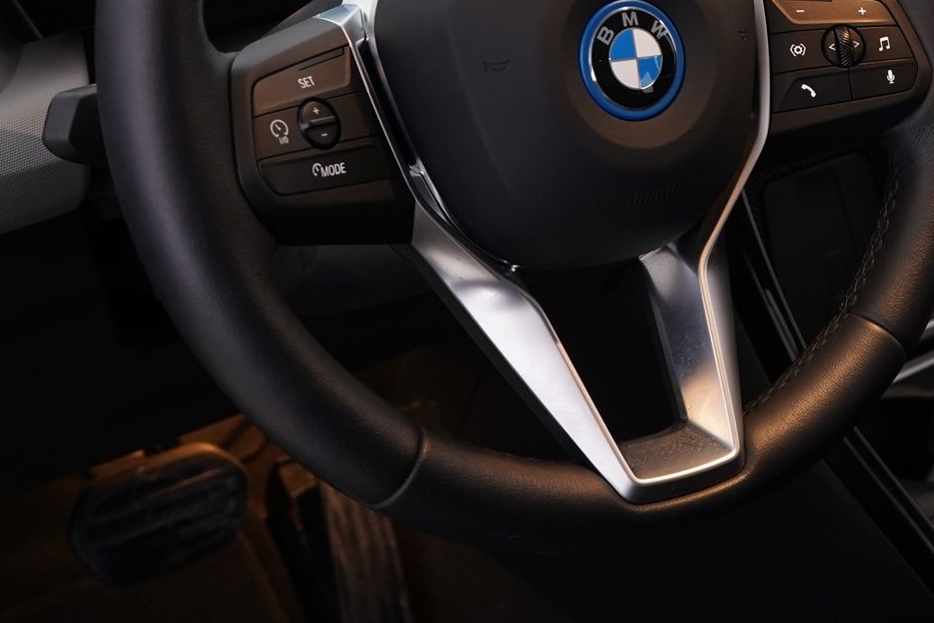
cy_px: 5
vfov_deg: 17.8
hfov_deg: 26.3
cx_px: 808
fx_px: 1946
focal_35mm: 75
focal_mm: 28
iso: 1000
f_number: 5
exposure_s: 1/10
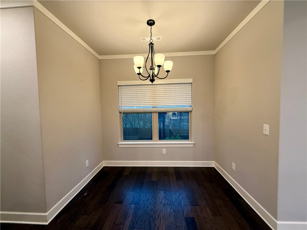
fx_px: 124
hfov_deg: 102.1
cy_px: 115
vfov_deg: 85.7
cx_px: 154
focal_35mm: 14
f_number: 2.2
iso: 400
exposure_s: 1/120
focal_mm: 2.22
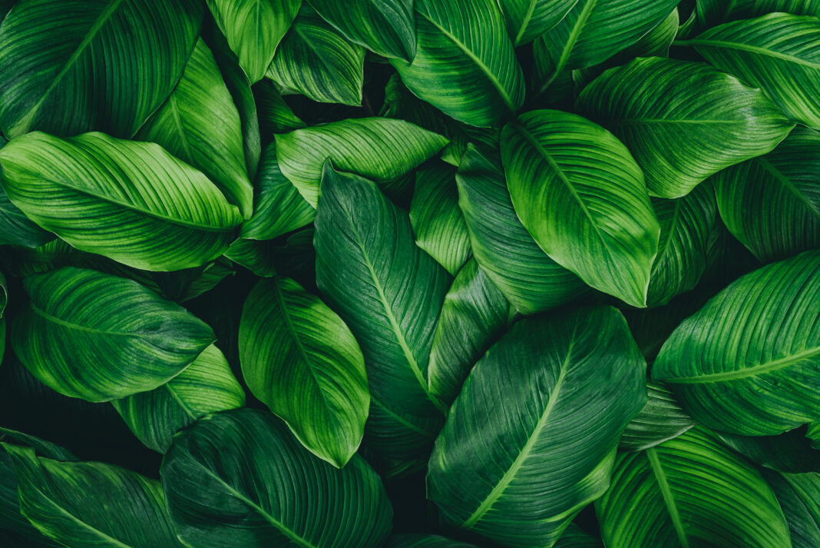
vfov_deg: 27.0
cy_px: 274
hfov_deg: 39.6
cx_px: 410
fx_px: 1139
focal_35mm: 50
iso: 100
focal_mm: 50
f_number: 11
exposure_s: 1/50
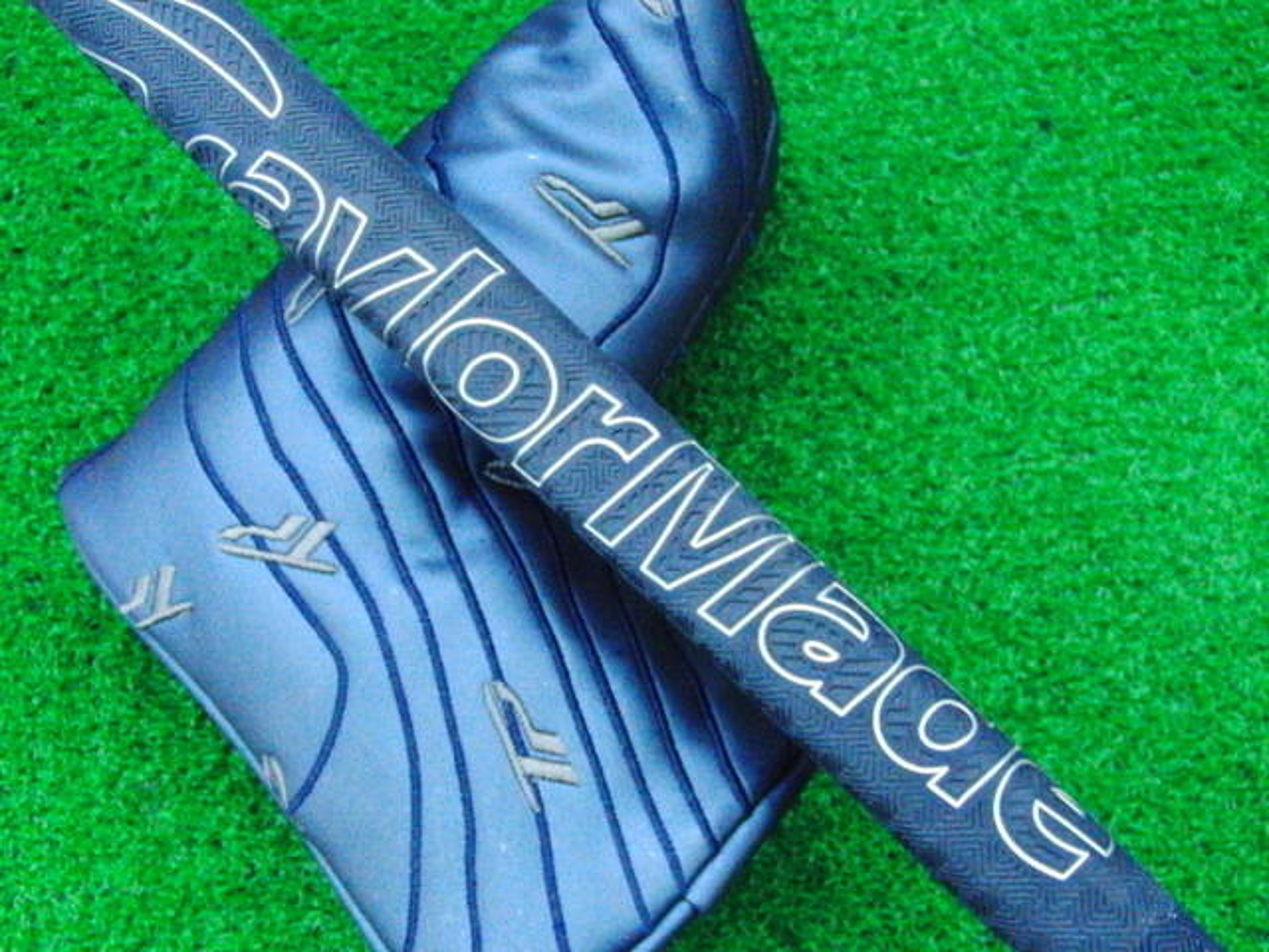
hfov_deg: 43.9
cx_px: 634
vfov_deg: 33.6
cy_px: 476
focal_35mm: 43
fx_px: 1576
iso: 3200
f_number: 3.7
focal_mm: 7.54
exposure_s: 1/160
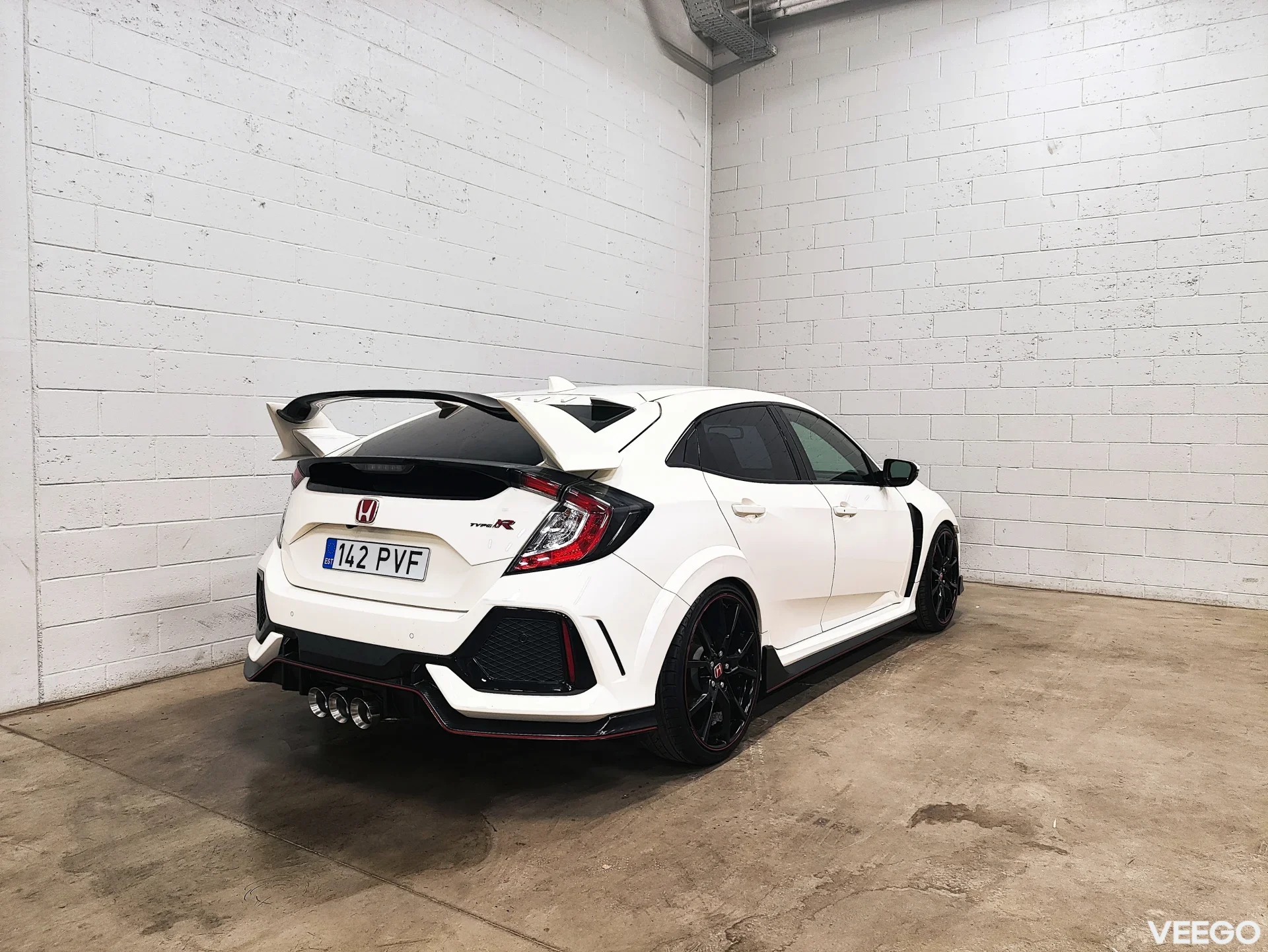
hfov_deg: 71.6
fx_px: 879
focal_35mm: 24
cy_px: 476
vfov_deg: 56.8
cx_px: 634
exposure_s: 1/50
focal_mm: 4.68
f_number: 1.8
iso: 155
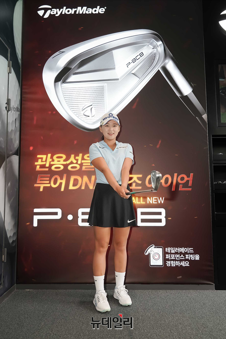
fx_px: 264
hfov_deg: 46.4
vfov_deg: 65.5
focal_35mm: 28
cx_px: 113
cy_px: 170
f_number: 4
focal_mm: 28
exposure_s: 1/200
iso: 250
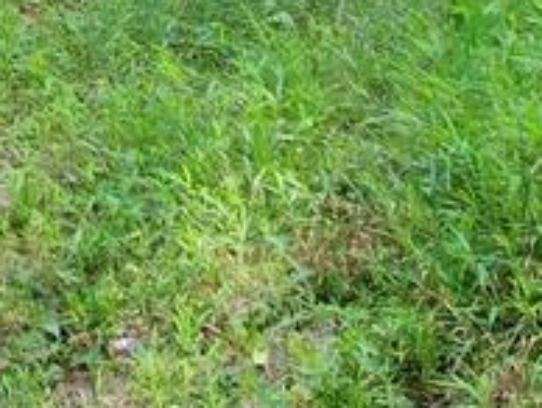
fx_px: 2461
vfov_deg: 8.3
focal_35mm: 157
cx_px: -170
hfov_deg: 12.2
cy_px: -746
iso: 100
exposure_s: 1/125
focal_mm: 8.38
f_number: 2.8
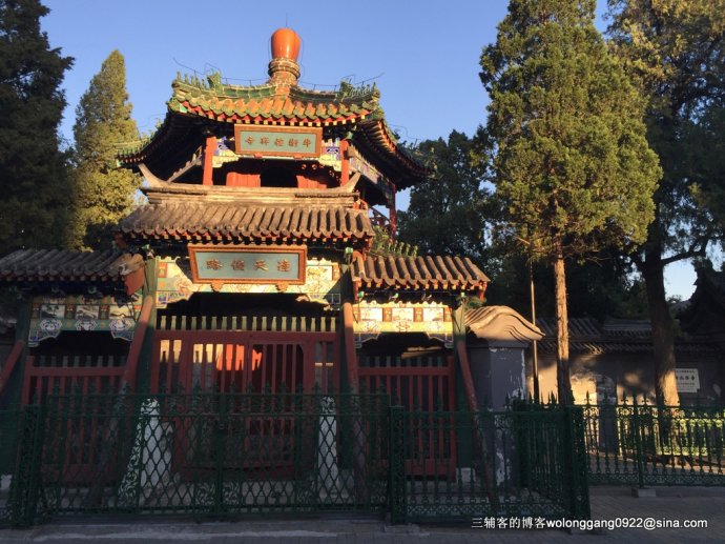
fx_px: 607
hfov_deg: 61.7
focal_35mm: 29
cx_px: 362
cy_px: 272
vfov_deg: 48.2
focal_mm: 4.15
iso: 32
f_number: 2.2
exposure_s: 1/565
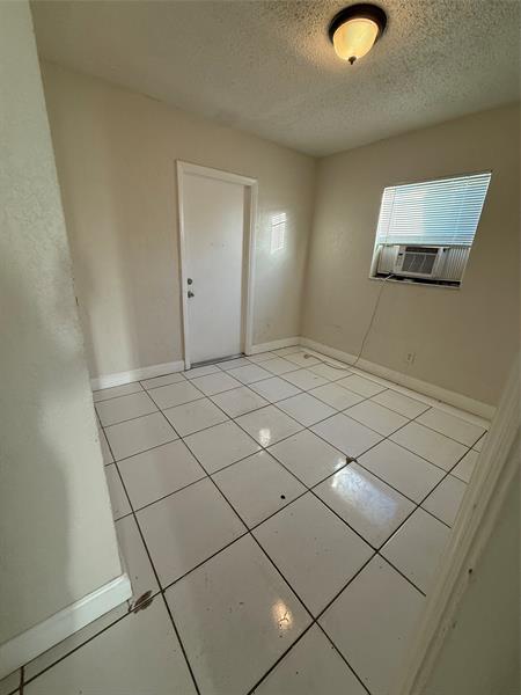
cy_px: 348
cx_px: 260
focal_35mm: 14
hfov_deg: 85.7
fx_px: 281
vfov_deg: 102.1
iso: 250
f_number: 2.2
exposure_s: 1/120
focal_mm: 2.22
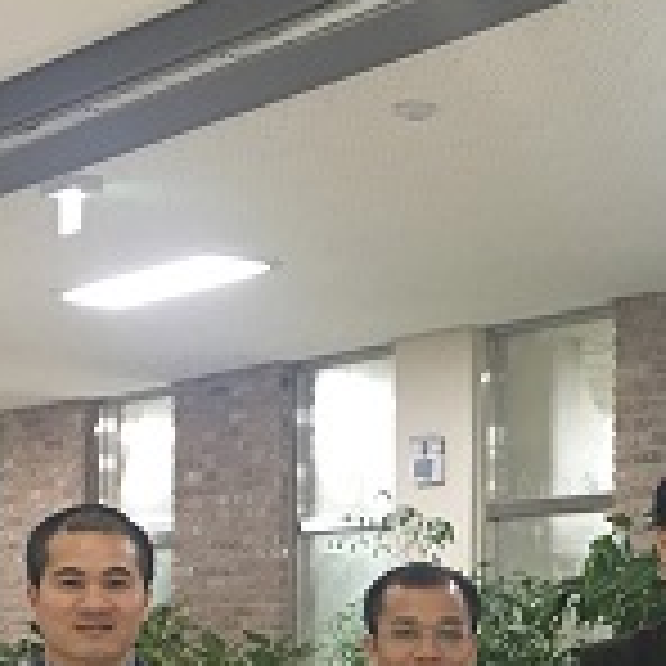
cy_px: 684
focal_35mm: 104
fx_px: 2264
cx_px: 819
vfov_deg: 16.4
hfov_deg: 16.0
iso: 50
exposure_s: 1/15
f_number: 2.2
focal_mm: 4.15
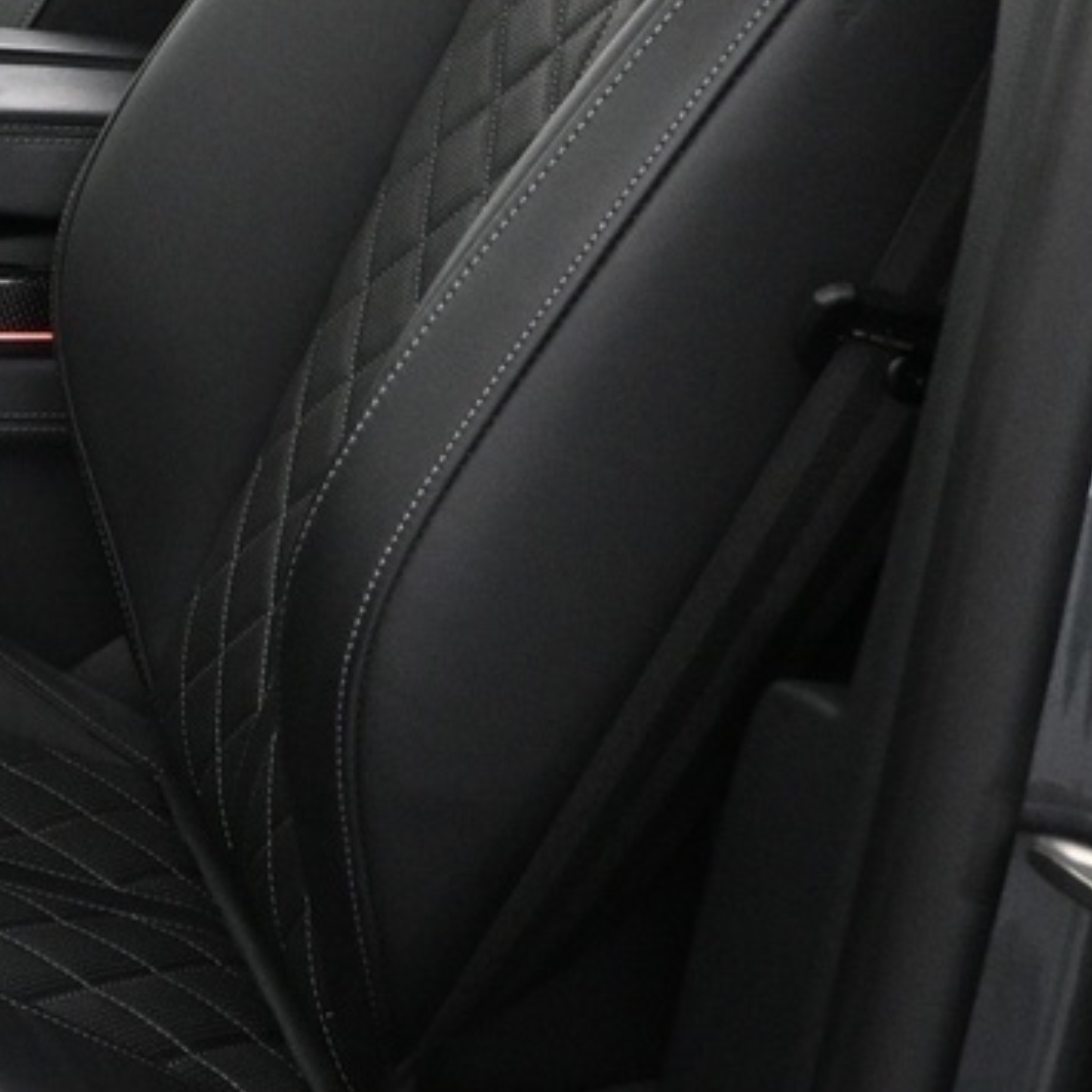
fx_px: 3319
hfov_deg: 16.7
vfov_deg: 18.1
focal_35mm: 93
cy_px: -52
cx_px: -628
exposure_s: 1/50
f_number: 3.5
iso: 1600
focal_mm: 16
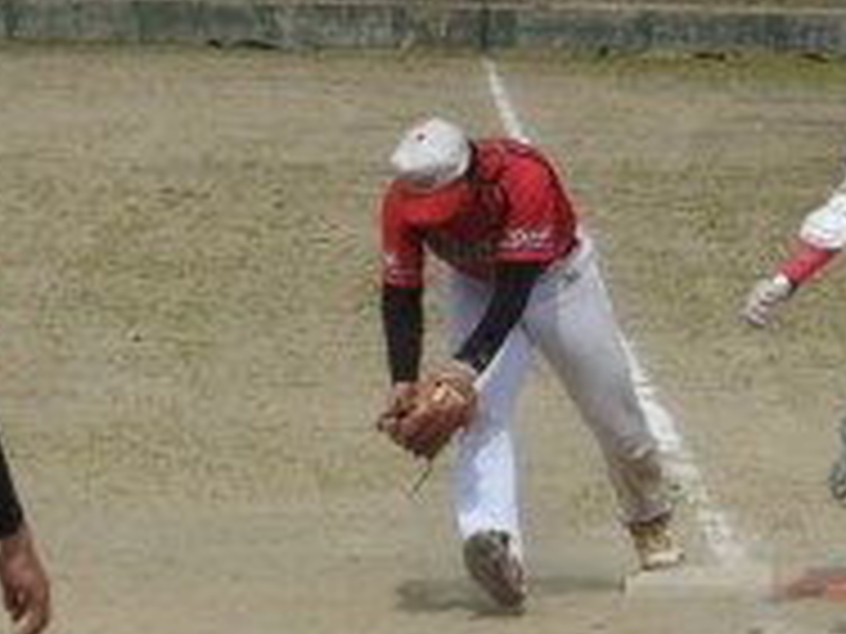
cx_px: 522
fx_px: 10509
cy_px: 616
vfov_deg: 3.5
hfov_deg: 4.6
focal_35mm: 430
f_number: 5
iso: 100
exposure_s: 1/1250
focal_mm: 24.2
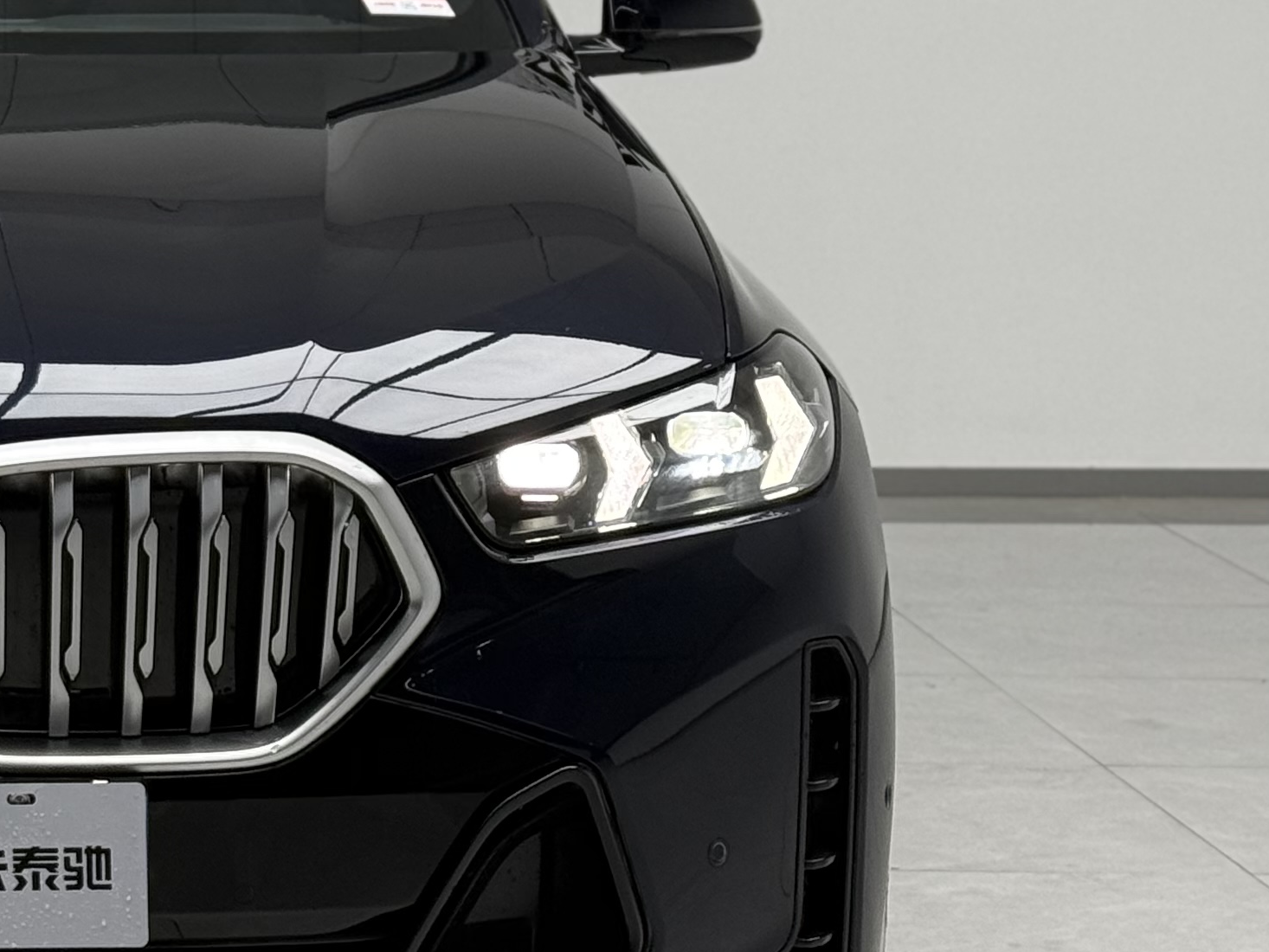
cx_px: -203
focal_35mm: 132
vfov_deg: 11.2
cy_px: 118
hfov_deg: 14.5
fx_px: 4840
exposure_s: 1/210
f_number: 1.78
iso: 64
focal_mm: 6.76
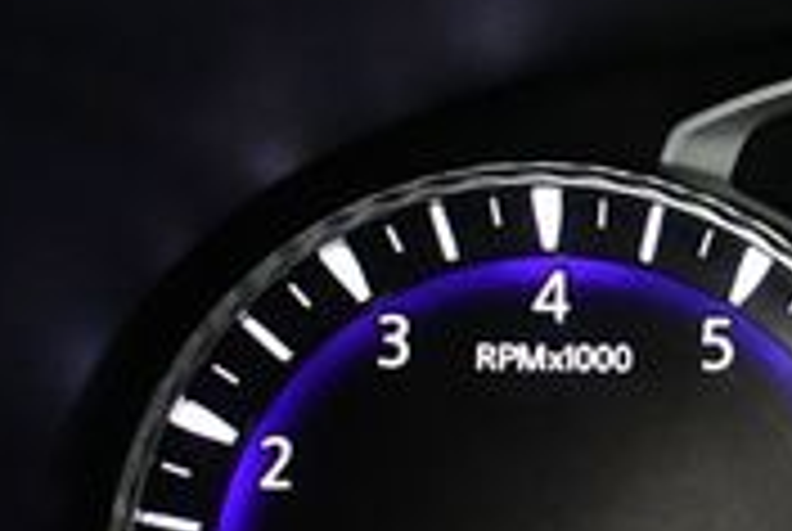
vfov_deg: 10.4
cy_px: 603
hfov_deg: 14.4
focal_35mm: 131
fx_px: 2887
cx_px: 1238
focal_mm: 18
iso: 4500
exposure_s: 1/60
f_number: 3.5
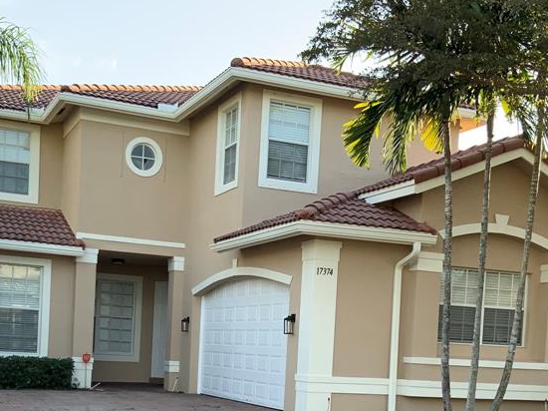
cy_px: 370
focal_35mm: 54
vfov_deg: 26.1
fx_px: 854
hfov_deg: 35.5
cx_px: 253
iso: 16
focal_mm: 3
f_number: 1.8
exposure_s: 1/257
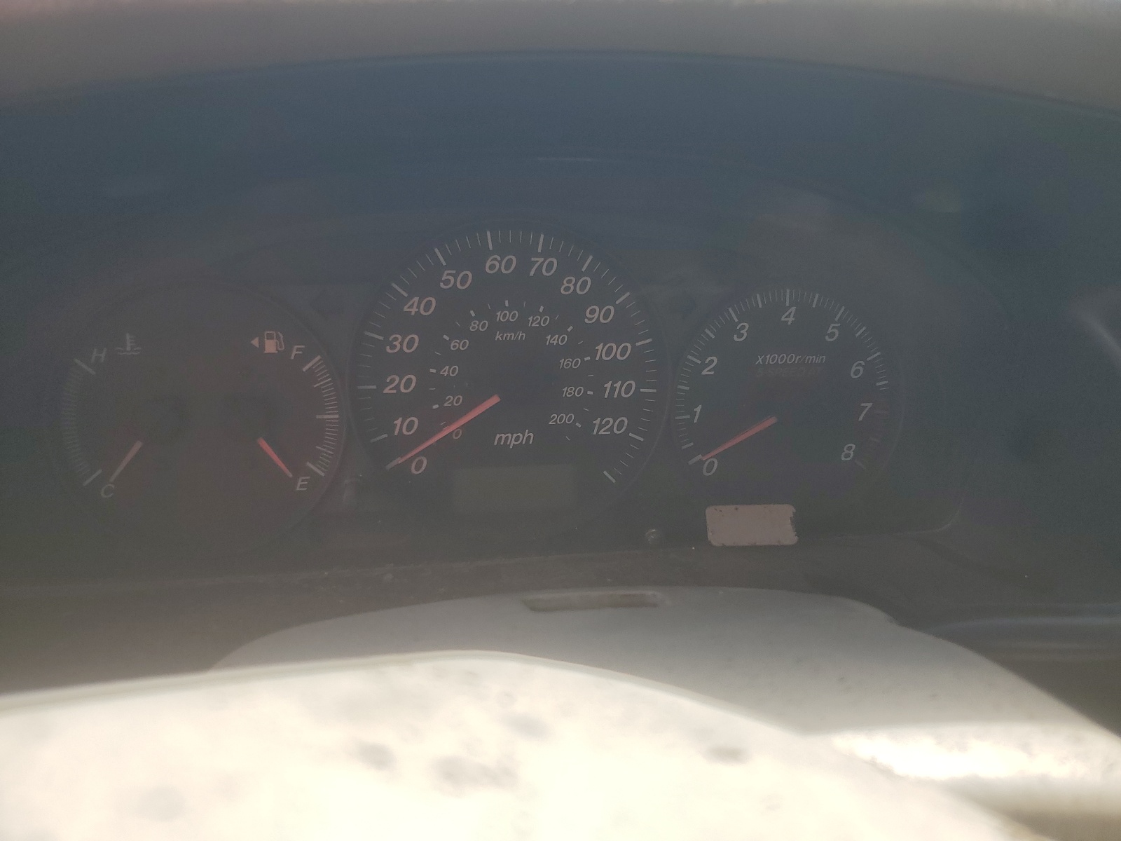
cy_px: 420
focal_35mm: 26
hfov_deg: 67.3
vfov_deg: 53.1
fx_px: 842
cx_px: 560
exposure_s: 1/714
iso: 50
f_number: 1.5
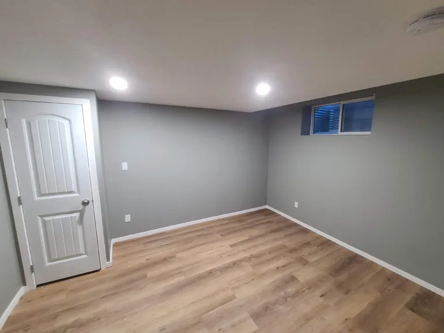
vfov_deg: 89.9
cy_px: 166
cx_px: 222
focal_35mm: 13
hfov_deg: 106.2
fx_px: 167
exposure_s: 1/30
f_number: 2.2
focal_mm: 2.2
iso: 400
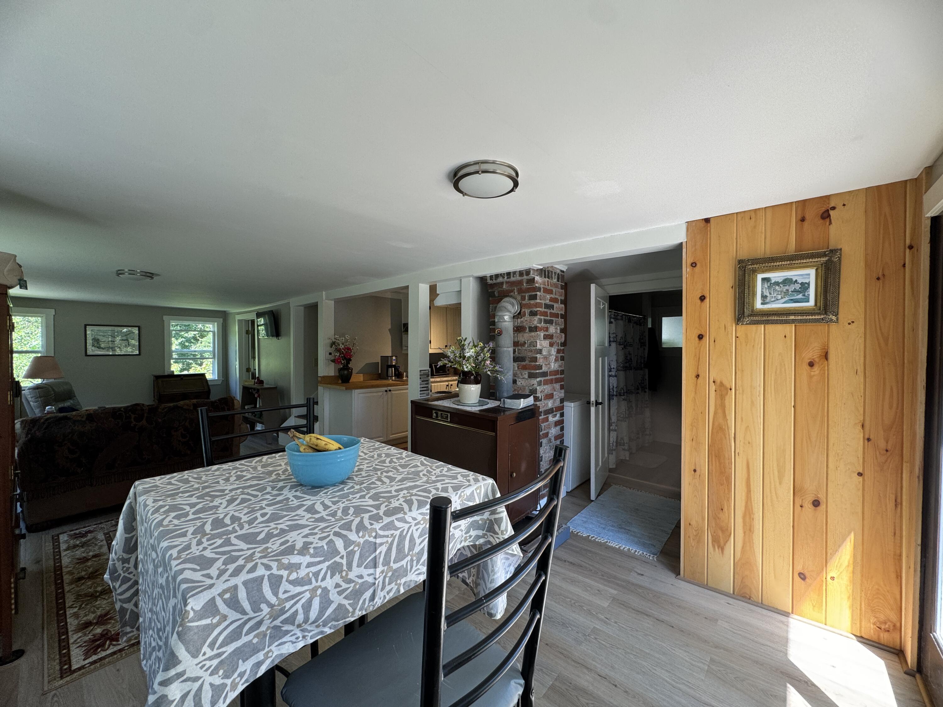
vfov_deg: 85.7
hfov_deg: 102.1
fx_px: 381
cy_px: 354
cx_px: 472
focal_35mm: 14
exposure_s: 1/99
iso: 100
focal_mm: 2.22
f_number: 2.2
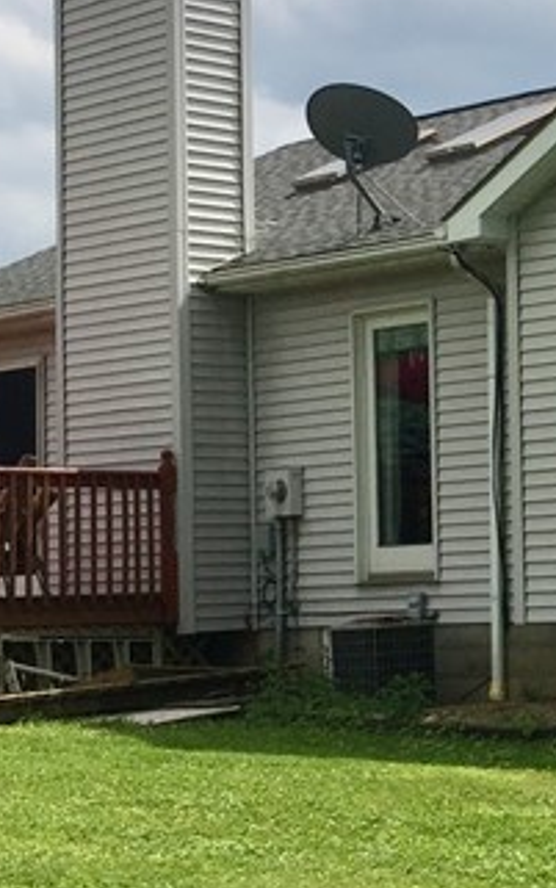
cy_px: 470
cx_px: 974
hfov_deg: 12.3
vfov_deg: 21.2
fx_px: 2373
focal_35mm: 98
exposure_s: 1/3300
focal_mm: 4.15
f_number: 2.2
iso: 32
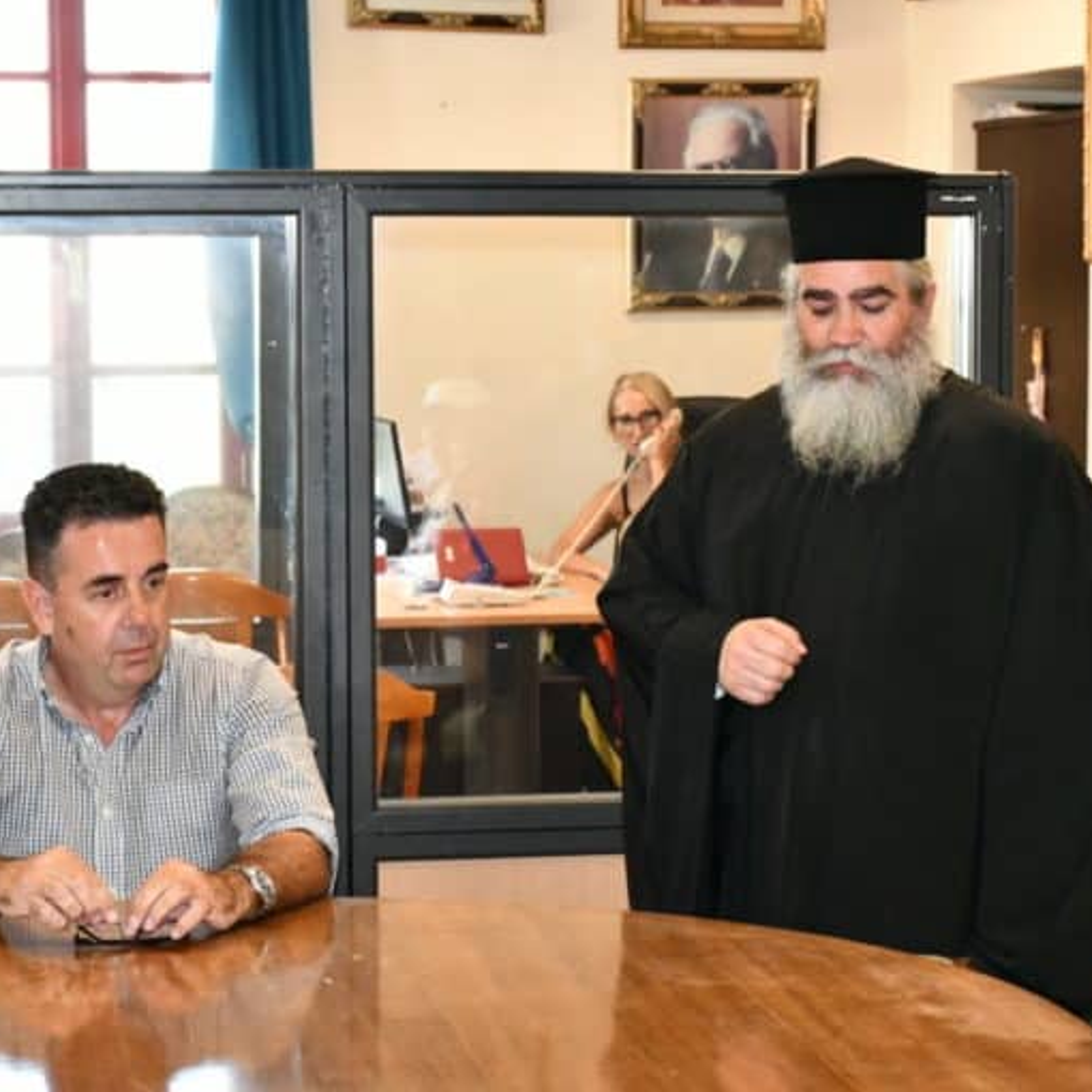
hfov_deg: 18.1
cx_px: 542
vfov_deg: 18.1
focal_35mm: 96
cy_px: 546
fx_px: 3426
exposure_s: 1/250
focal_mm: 50
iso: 8000
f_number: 9
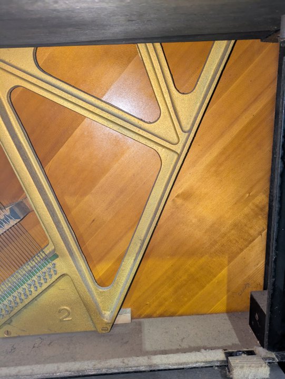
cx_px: 142
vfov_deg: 69.4
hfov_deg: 54.9
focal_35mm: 25
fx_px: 274
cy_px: 190
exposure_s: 1/40
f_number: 1.89
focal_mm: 5.43
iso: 433
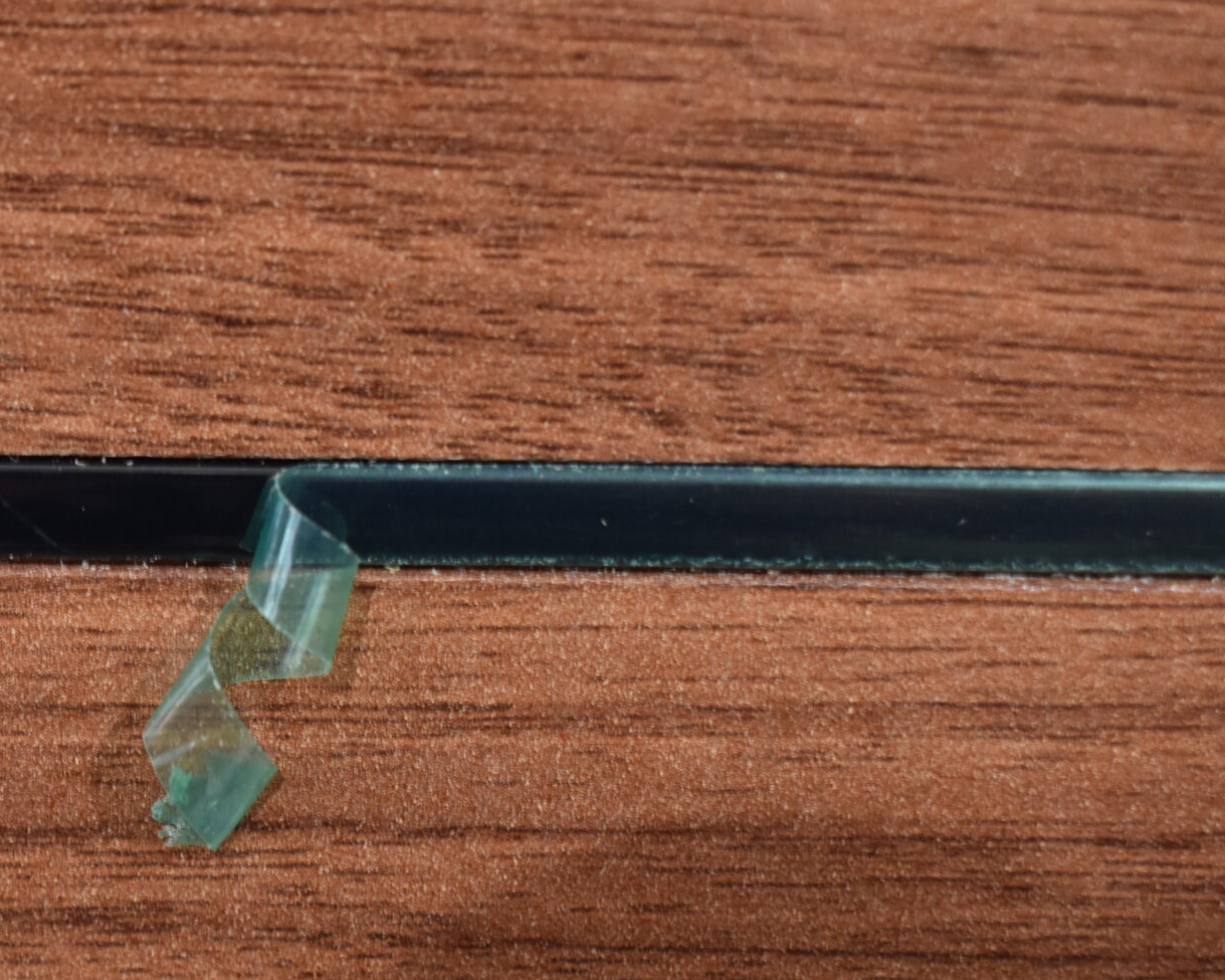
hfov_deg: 22.3
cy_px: 565
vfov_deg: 18.7
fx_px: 2973
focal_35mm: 82
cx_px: -42
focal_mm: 28
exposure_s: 1/60
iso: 560
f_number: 5.6
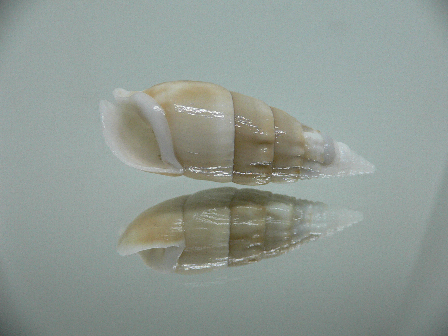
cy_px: 168
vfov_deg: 40.7
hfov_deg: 52.6
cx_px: 224
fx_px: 453
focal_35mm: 35
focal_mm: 4.6
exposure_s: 1/60
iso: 200
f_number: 2.8
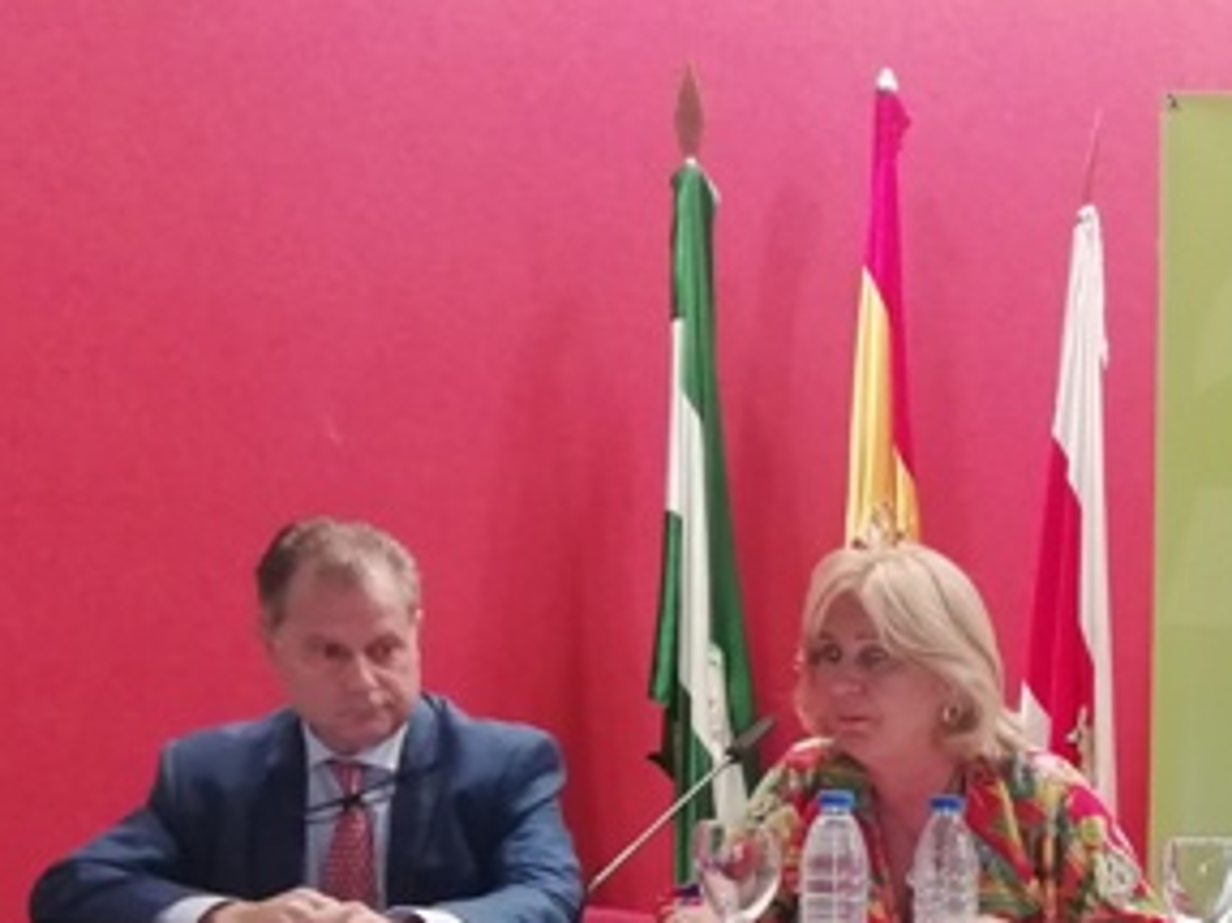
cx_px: 1292
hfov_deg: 30.4
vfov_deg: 23.6
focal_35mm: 58
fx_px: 2063
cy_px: 1022
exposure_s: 1/33.3
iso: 250
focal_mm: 3.46
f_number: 2.2
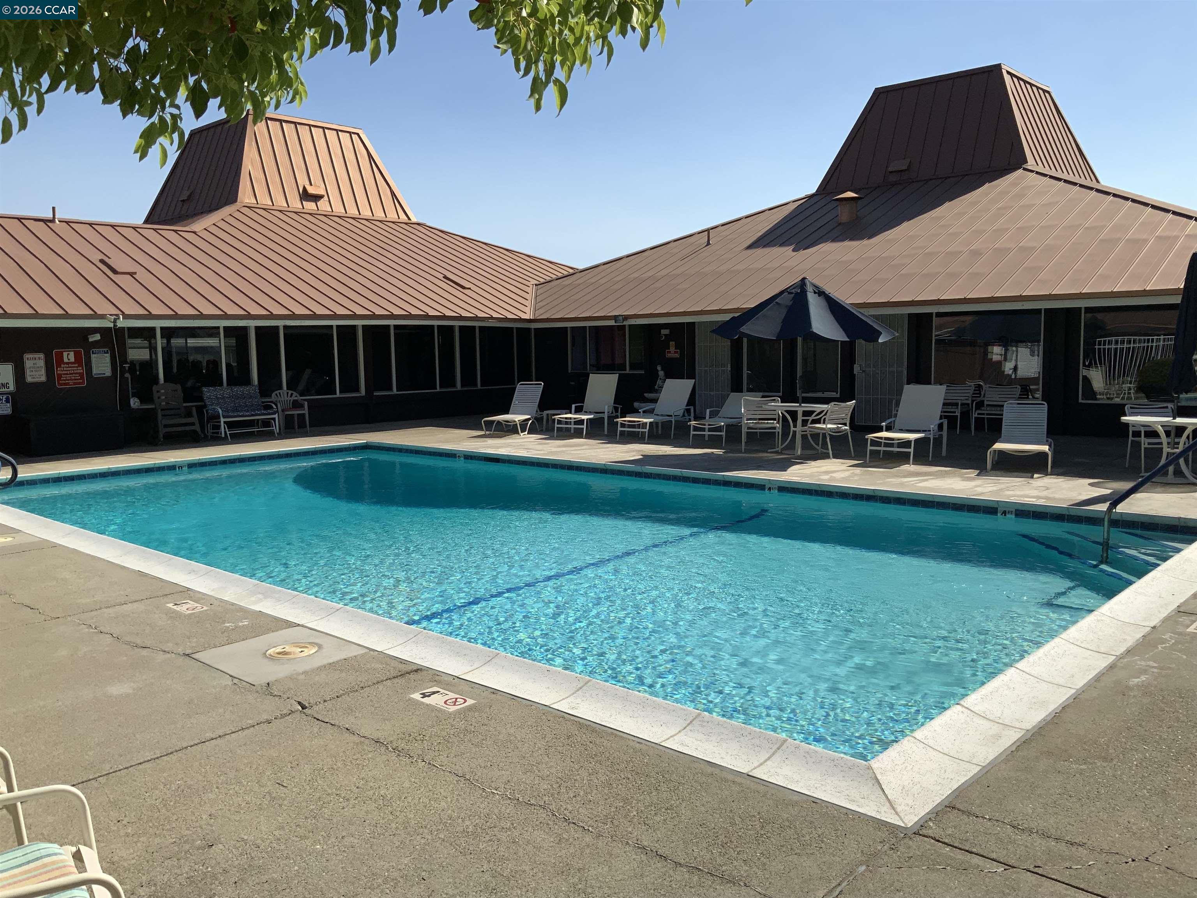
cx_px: 598
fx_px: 1003
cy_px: 449
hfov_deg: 61.7
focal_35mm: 29
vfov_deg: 48.2
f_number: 1.8
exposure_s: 1/3534
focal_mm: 3
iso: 20
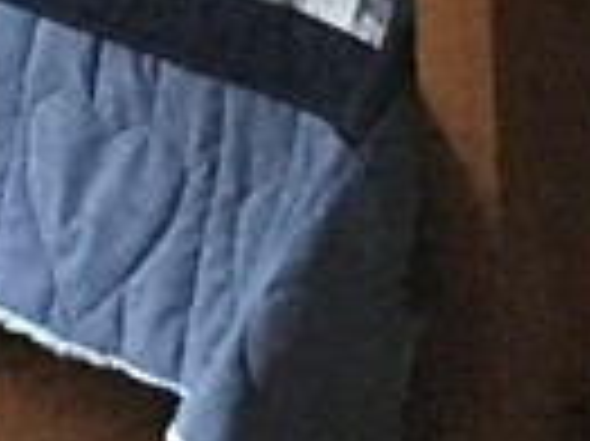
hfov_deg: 8.4
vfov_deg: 6.1
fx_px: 3865
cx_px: -428
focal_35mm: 227
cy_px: -774
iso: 320
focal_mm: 4.15
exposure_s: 1/15
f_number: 2.2
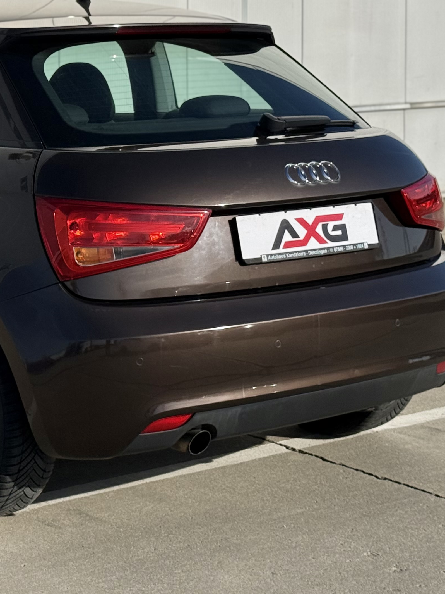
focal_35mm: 91
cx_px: 25
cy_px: 189
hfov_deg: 16.0
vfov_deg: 21.4
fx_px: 1560
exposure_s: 1/11364
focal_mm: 6.76
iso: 64
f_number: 1.78
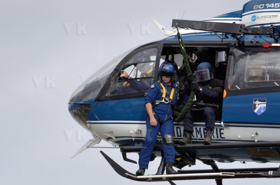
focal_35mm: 270
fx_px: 2096
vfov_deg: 5.1
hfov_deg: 7.6
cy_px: 92
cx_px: 140
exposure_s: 1/800
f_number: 8
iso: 250
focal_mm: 180
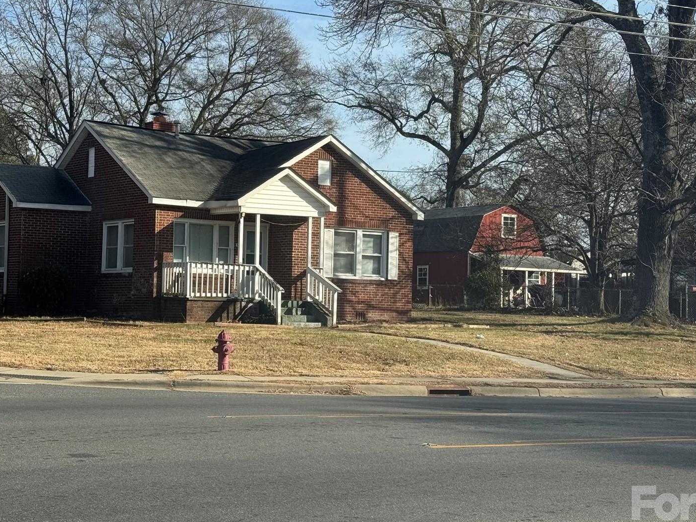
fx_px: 1407
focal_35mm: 70
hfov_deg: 27.7
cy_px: 202
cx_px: 282
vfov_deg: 21.0
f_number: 1.78
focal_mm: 6.76
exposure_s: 1/3096
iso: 64
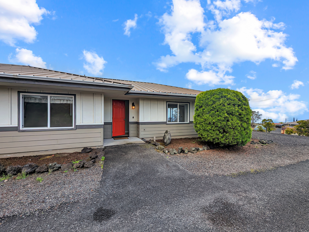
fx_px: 116
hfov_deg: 106.1
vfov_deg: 90.1
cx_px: 154
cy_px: 116
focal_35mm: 13
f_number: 2.2
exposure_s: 1/1795
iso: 50
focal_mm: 1.95
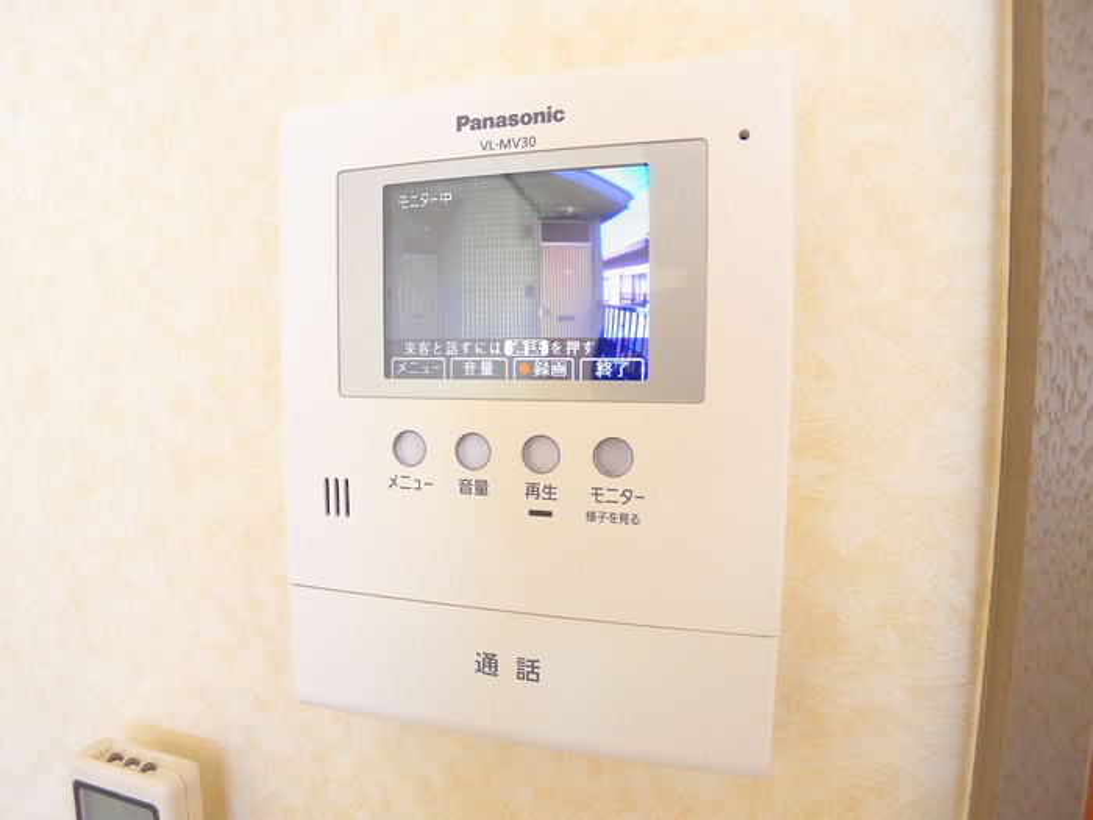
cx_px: 546
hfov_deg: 71.6
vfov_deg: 56.8
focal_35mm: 24
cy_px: 410
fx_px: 758
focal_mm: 5.1
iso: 160
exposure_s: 1/60
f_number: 2
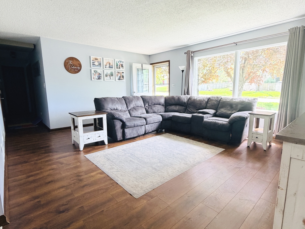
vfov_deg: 85.7
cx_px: 152
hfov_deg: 102.0
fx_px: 123
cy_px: 114
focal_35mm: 14
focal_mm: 2.22
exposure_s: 1/120
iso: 250
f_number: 2.2
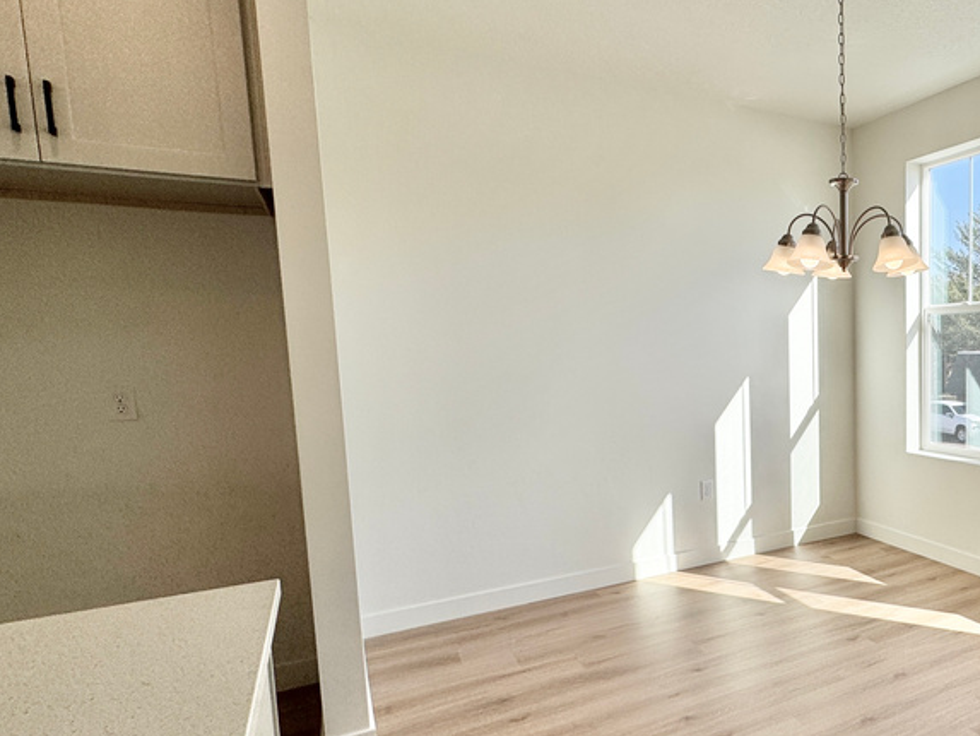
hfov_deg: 61.3
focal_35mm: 25
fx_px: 708
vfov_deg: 54.7
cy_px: 418
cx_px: 835
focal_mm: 2.22
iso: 40
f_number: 2.2
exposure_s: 1/787
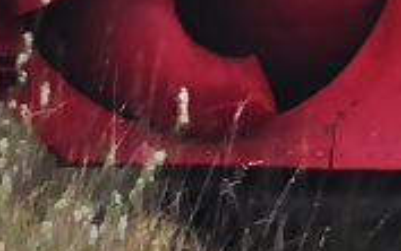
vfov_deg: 0.9
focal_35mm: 1454
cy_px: -416
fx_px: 15905
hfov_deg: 1.4
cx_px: 381
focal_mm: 165
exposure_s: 1/800
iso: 400
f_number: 6.3
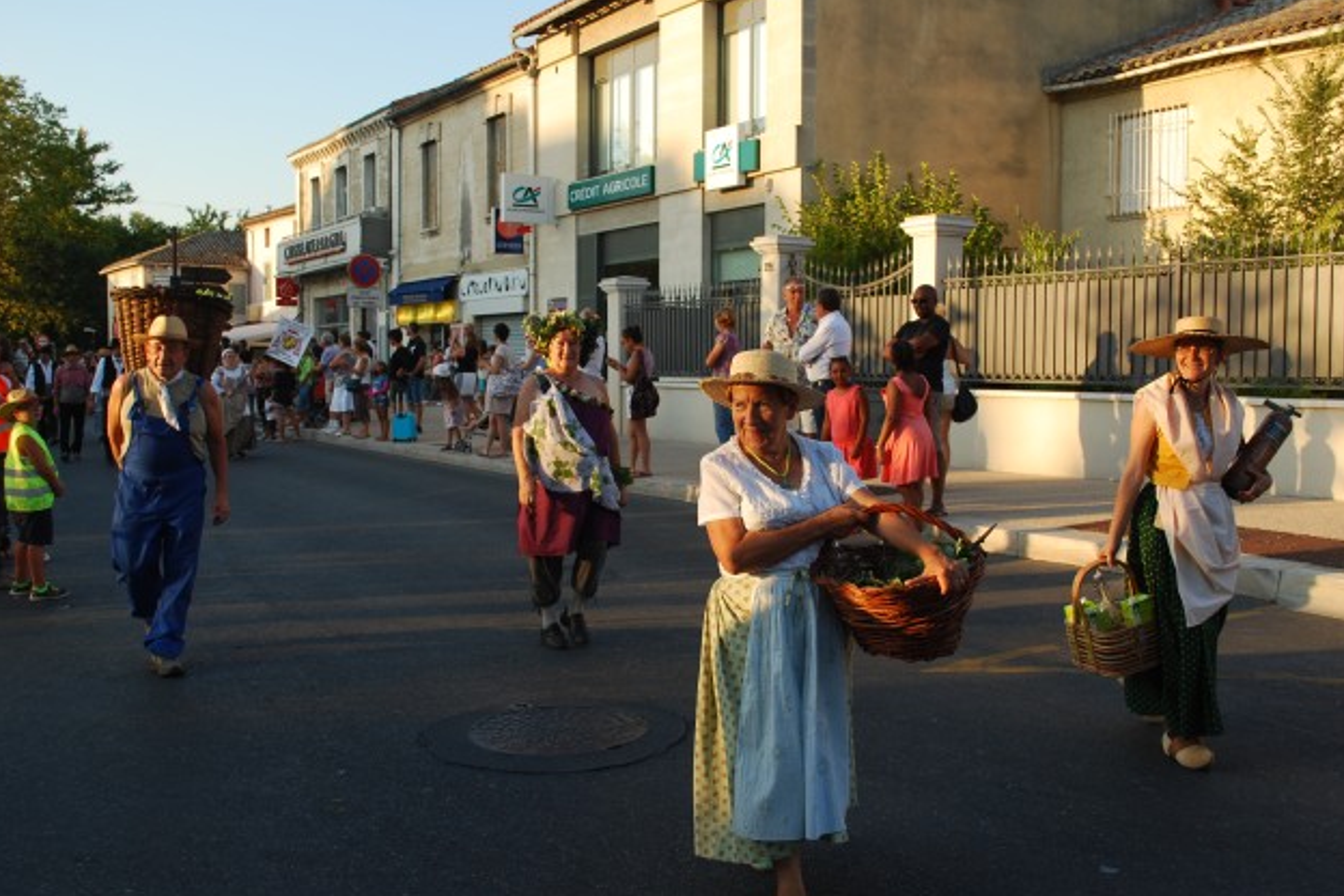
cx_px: 678
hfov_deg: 51.9
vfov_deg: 35.9
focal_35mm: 37
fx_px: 1381
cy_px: 451
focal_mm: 24
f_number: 5.6
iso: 125
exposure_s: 1/125
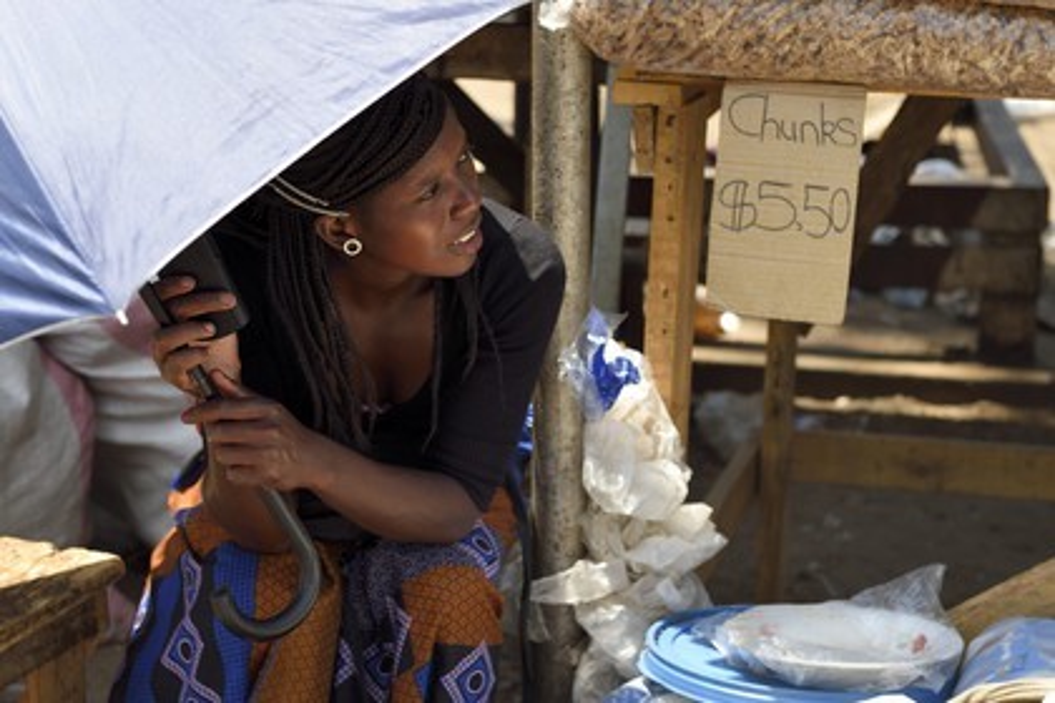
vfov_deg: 19.5
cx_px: 528
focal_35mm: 70
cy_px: 352
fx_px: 2051
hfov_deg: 28.8
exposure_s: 1/320
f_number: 5
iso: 200
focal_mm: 70
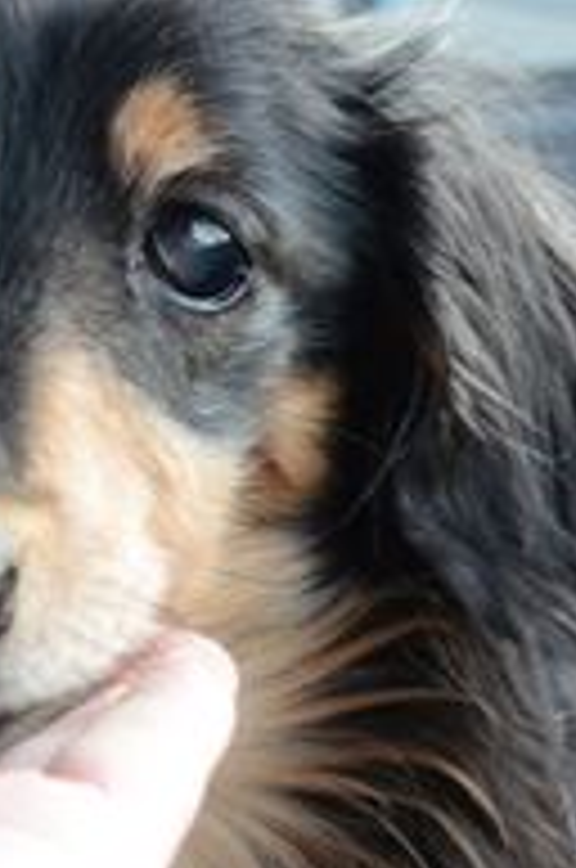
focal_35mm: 129
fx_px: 3107
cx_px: -184
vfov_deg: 15.9
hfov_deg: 10.4
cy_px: 567
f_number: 5.6
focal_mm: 26
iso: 1250
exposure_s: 1/125
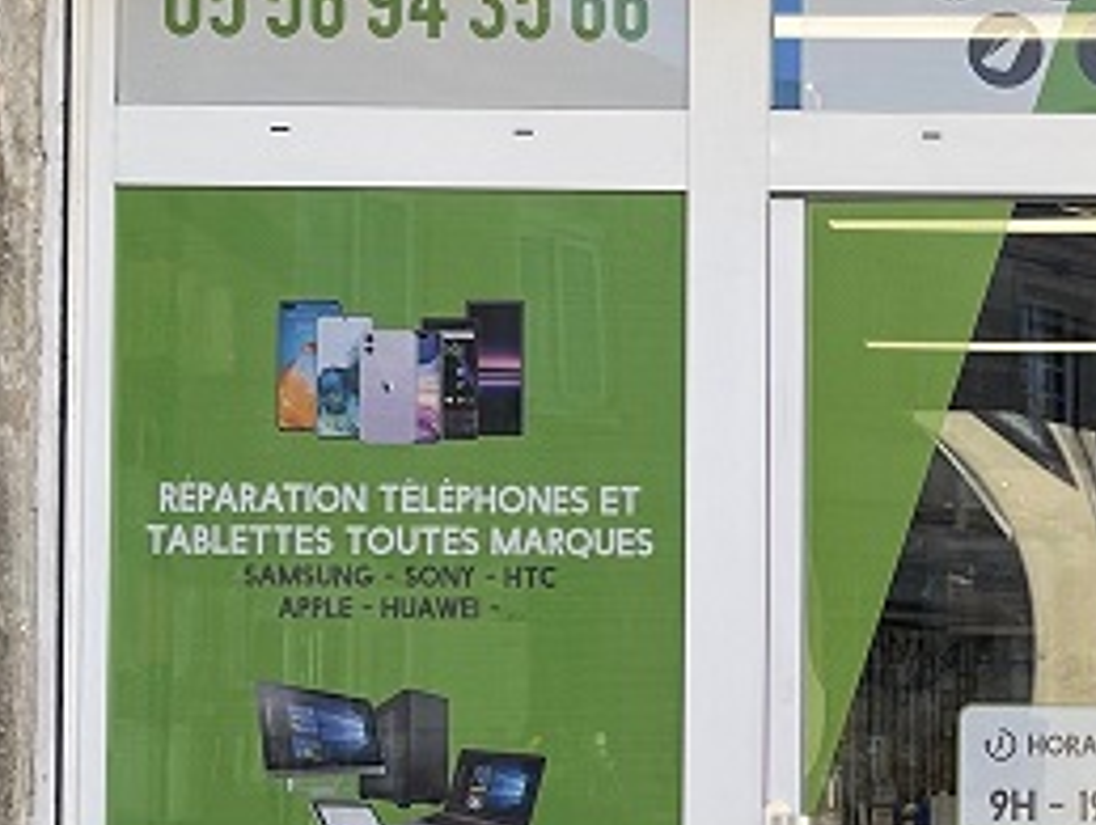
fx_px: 3202
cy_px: 639
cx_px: 994
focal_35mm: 101
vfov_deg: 14.6
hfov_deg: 19.1
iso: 32
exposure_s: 1/722
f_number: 1.6
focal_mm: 5.1
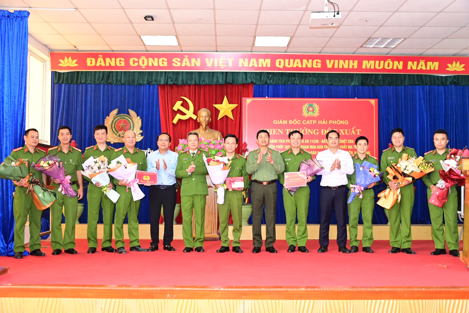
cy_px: 156
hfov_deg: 51.9
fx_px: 482
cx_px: 234
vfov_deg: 36.0
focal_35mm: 37
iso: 2500
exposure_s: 1/200
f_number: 4
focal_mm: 25
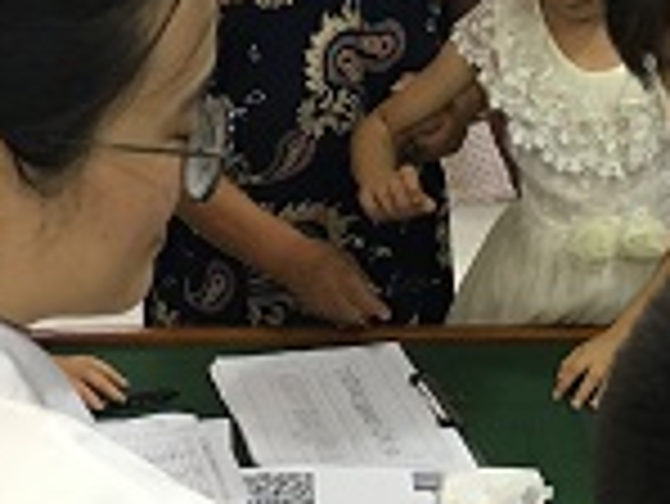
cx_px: 369
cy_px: 54
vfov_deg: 16.1
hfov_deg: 21.5
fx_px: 1763
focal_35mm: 91
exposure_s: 1/33
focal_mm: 4.15
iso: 200
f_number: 2.2
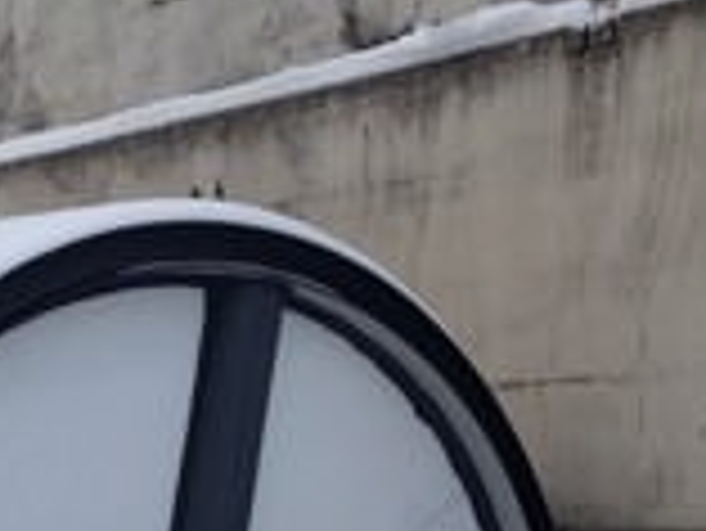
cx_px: -45
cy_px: 796
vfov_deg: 11.3
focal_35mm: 126
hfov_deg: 15.3
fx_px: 2572
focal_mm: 4.12
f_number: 2.4
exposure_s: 1/695
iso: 50
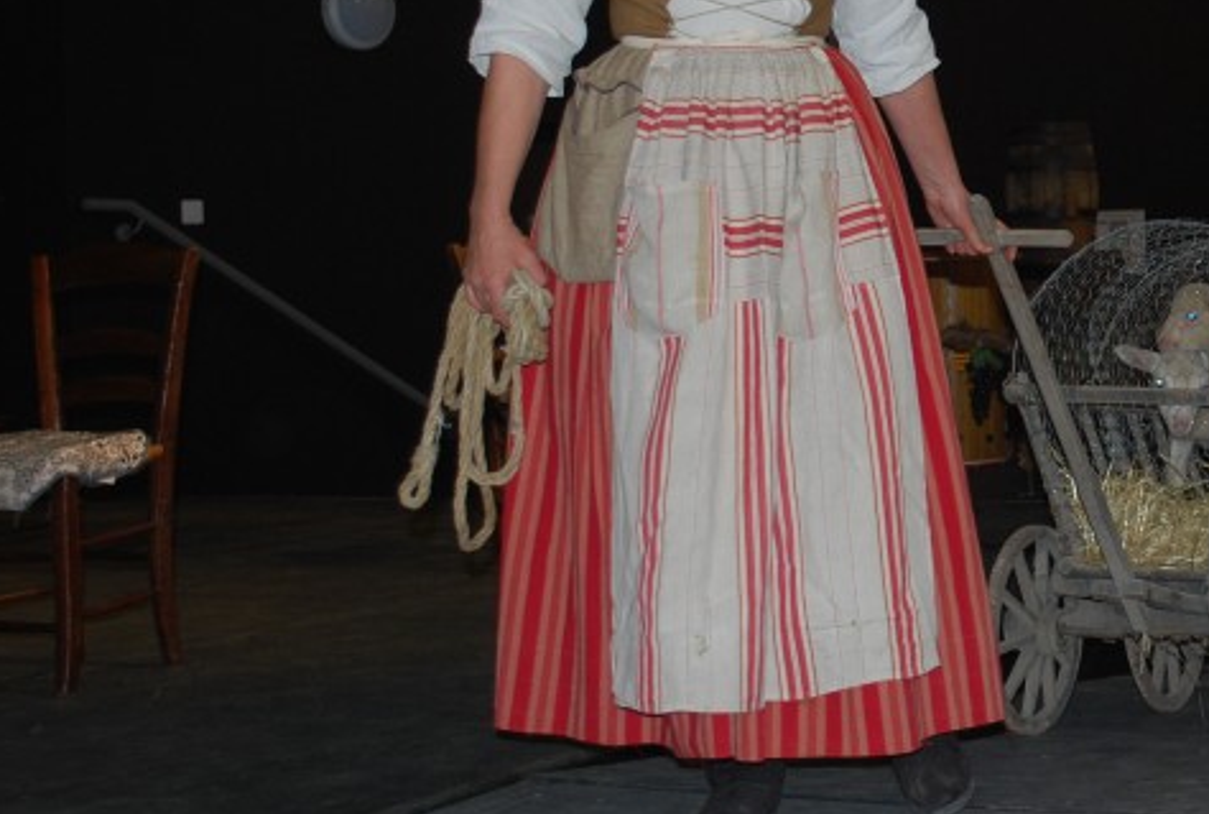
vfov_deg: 16.7
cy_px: 176
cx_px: 1083
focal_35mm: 82
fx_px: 2760
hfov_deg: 24.0
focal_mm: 29
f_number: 4.8
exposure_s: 1/60
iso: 220
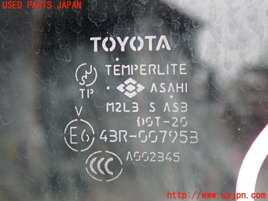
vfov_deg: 14.8
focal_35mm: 100
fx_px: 774
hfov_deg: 19.6
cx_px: 134
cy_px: 100
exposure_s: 1/100
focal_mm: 18
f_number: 4.9
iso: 400
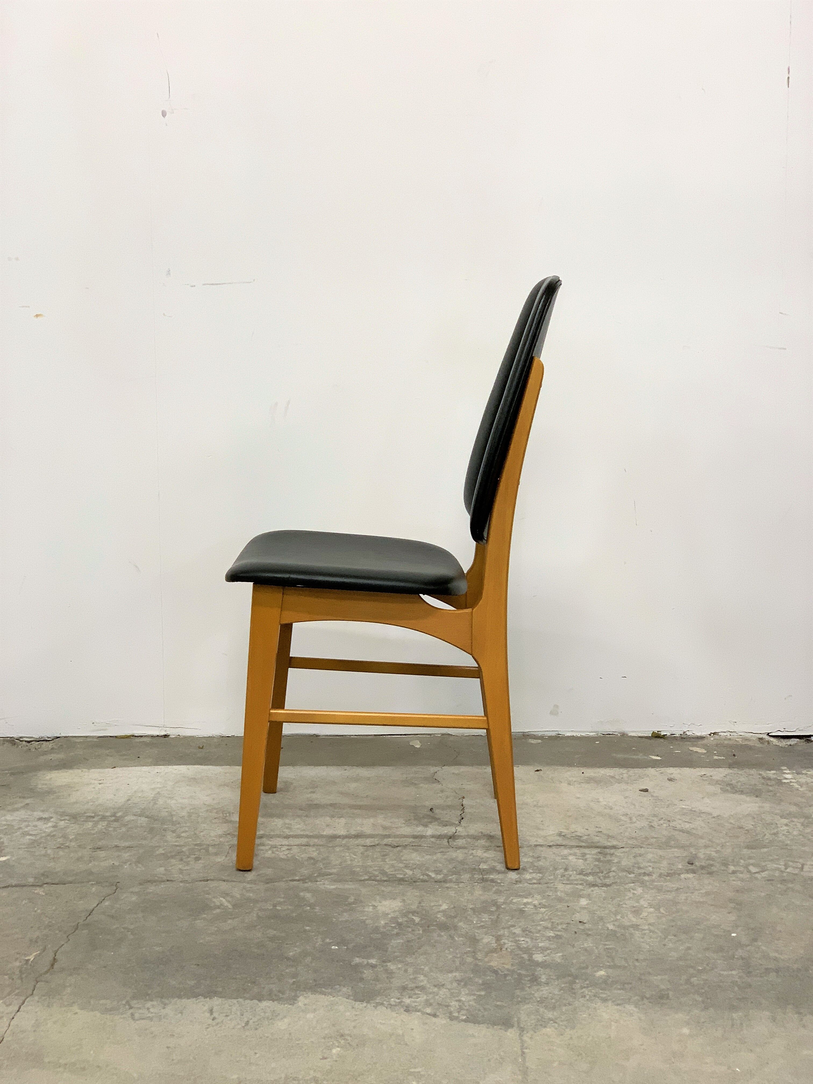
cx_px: 406
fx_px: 1628
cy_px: 542
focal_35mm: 52
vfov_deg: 36.8
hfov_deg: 28.0
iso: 125
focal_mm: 6
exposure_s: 1/50
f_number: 2.4
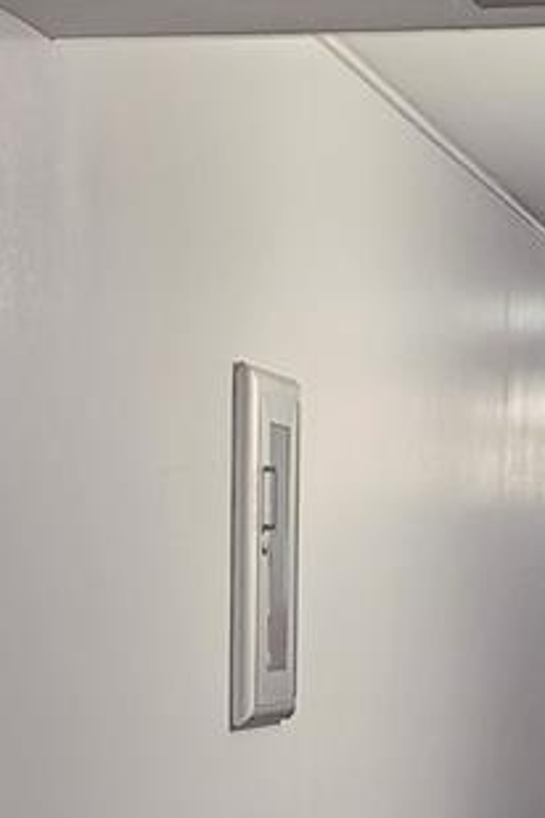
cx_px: 450
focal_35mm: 105
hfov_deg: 13.0
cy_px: 969
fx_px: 2384
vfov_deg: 18.5
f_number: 1.8
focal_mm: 5.4
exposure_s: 1/40
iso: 500
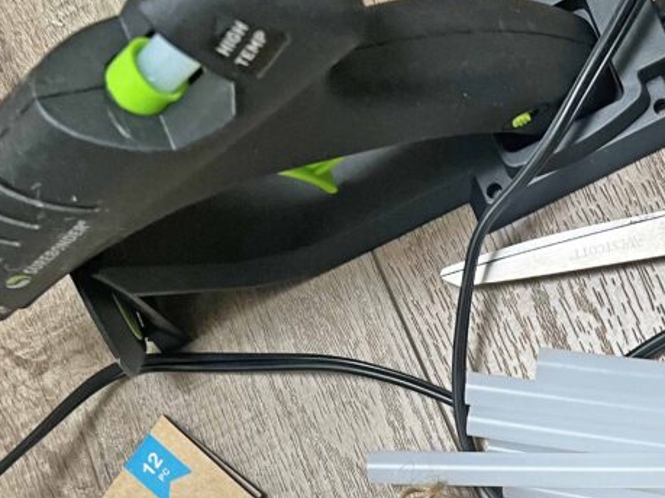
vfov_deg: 23.9
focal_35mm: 58
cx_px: 538
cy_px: 523
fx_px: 1114
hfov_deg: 32.3
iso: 125
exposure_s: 1/87
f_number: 1.5
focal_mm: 5.7
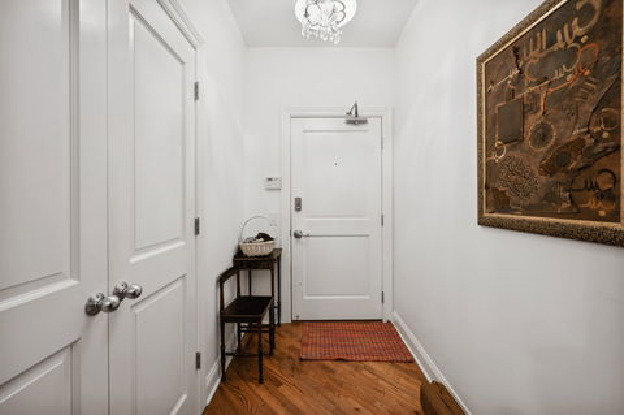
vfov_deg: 81.1
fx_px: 242
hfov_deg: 104.3
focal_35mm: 14
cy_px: 208
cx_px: 312
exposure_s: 1/1.25
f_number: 10
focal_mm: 14
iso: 100
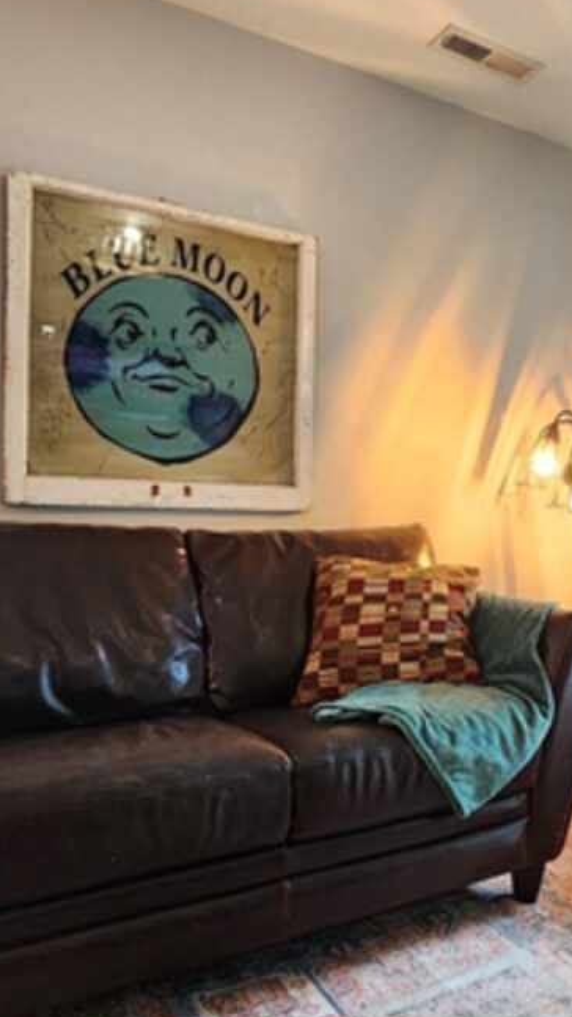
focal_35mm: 28
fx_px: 755
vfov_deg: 67.9
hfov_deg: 37.4
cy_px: 536
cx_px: 564
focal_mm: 2.2
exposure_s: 1/40
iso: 320
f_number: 2.2
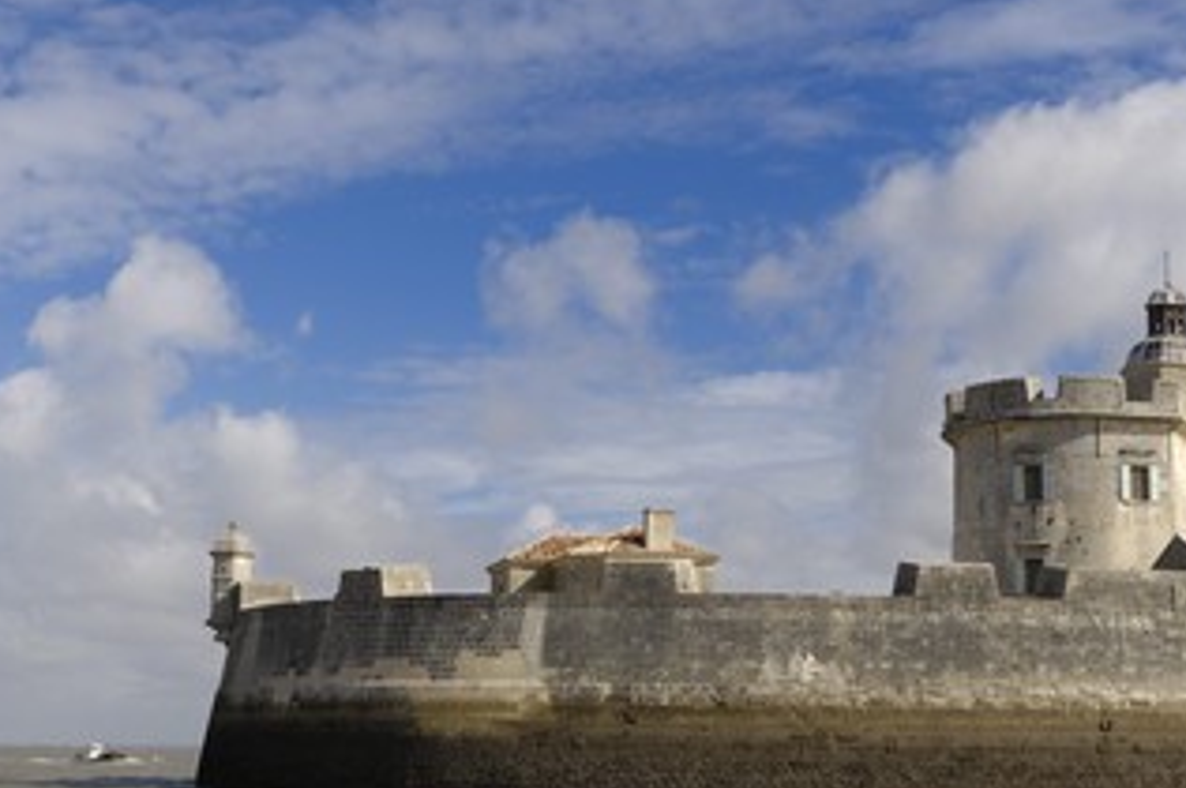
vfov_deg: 24.1
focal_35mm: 56
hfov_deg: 35.4
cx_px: 775
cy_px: 417
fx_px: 1843
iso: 100
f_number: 10
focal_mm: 28
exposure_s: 1/160
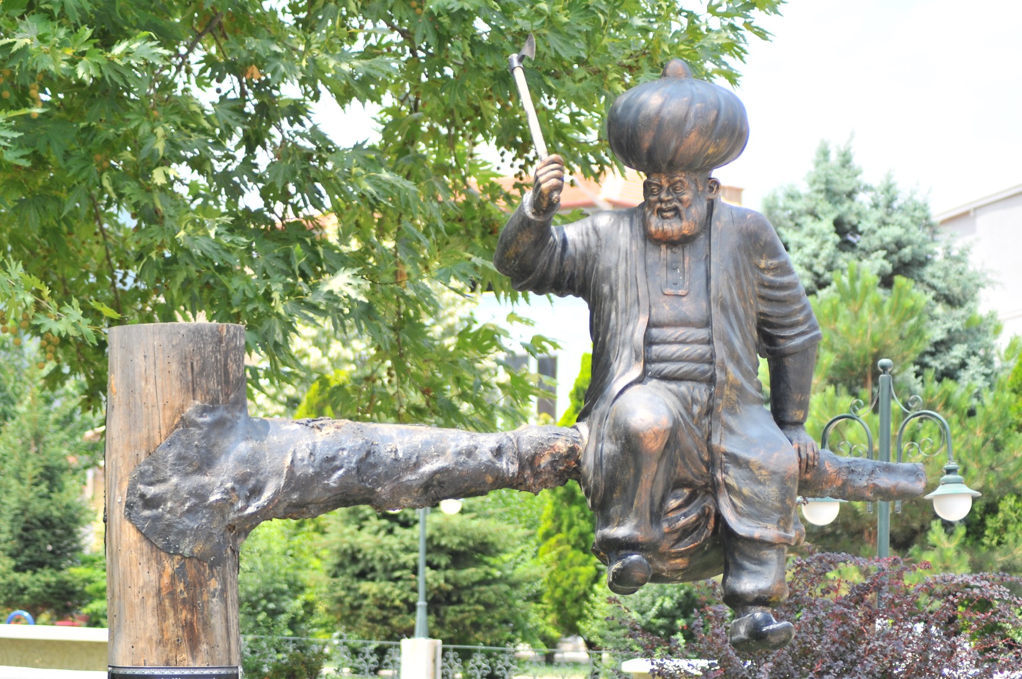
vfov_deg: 13.0
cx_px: 511
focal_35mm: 105
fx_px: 2977
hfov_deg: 19.5
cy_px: 340
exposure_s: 1/640
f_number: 4
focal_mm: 70
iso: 250
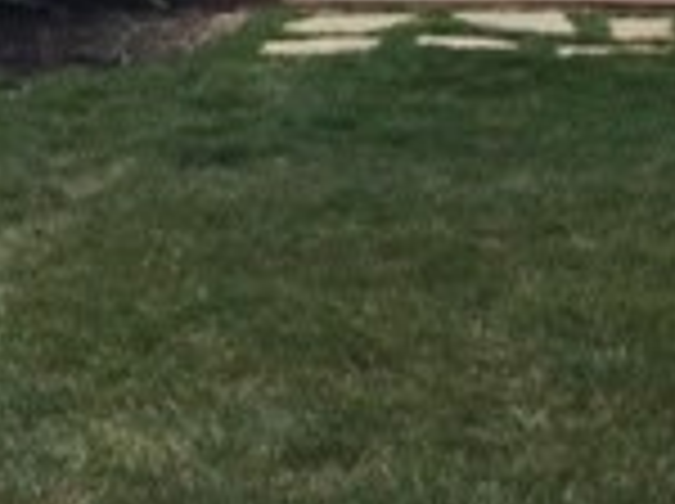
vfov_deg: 11.8
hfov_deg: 15.5
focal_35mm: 124
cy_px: -22
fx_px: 2414
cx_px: 752
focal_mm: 4.15
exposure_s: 1/1276
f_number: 2.2
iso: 32
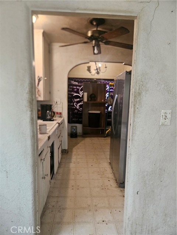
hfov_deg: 58.9
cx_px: 88
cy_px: 118
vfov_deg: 73.9
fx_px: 157
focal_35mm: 23
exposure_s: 1/120
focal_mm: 5.4
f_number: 1.8
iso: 1000
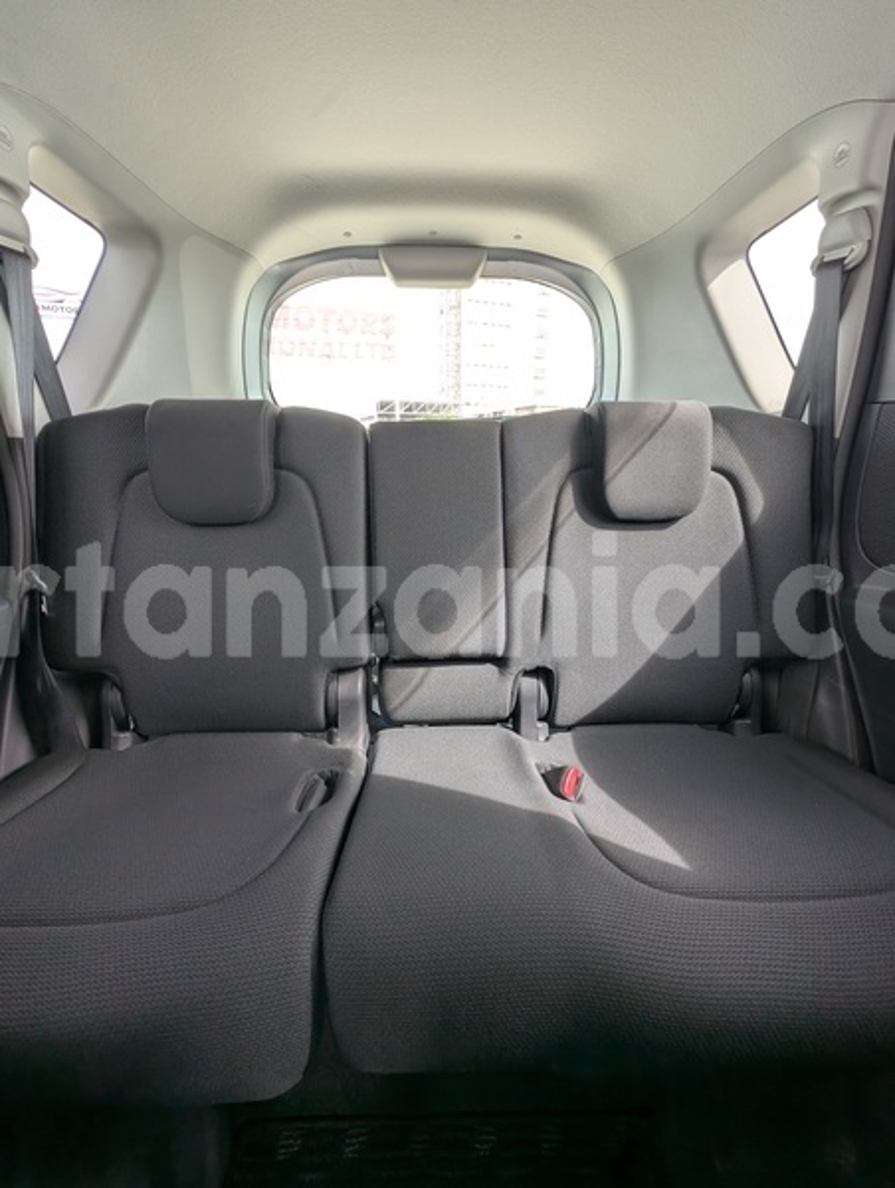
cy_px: 594
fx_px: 447
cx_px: 448
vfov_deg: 106.1
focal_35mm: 13
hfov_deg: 90.1
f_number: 2.2
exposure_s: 1/61.2
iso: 38
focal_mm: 1.95
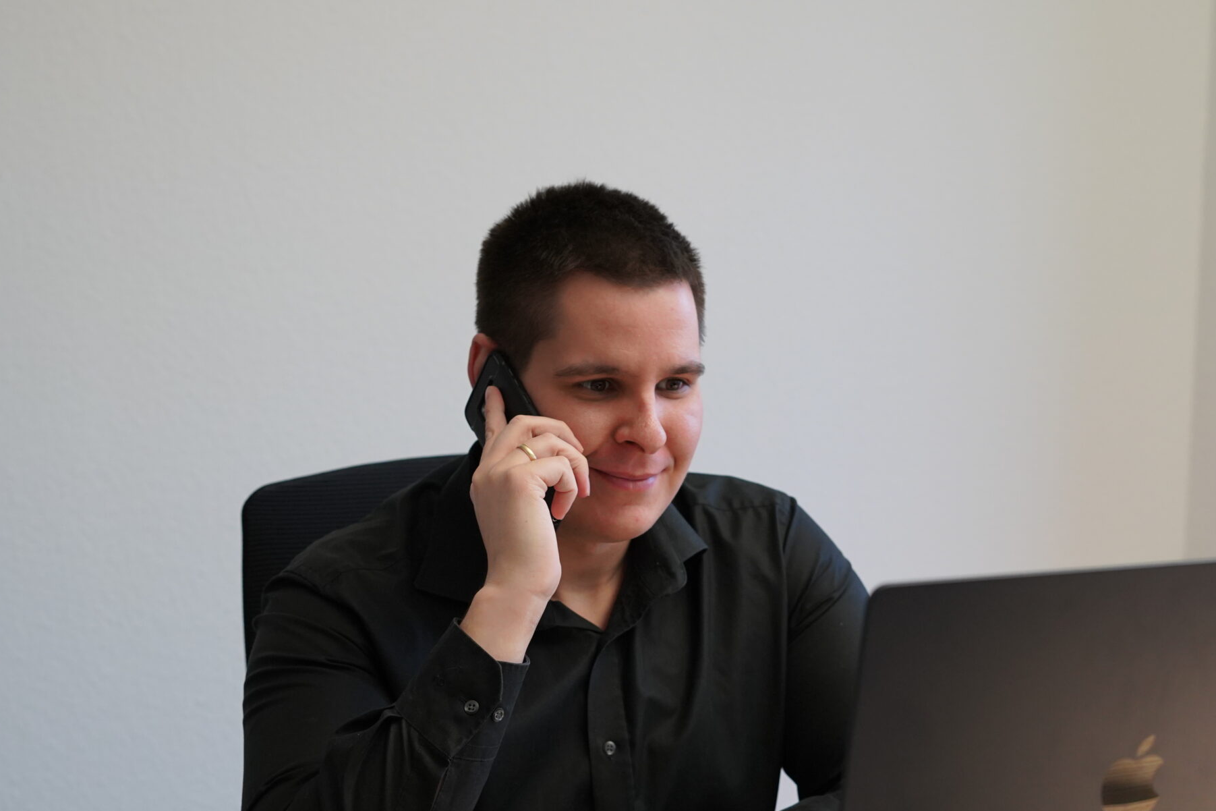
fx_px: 2398
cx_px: 541
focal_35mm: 71
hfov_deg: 28.4
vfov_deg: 19.1
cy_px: 565
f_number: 4
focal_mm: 50
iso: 2000
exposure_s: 1/160
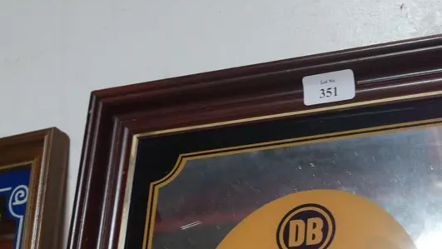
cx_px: 279
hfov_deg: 25.2
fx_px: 985
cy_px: 390
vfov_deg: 13.5
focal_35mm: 84
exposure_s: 1/60
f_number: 4.4
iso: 500
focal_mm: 20
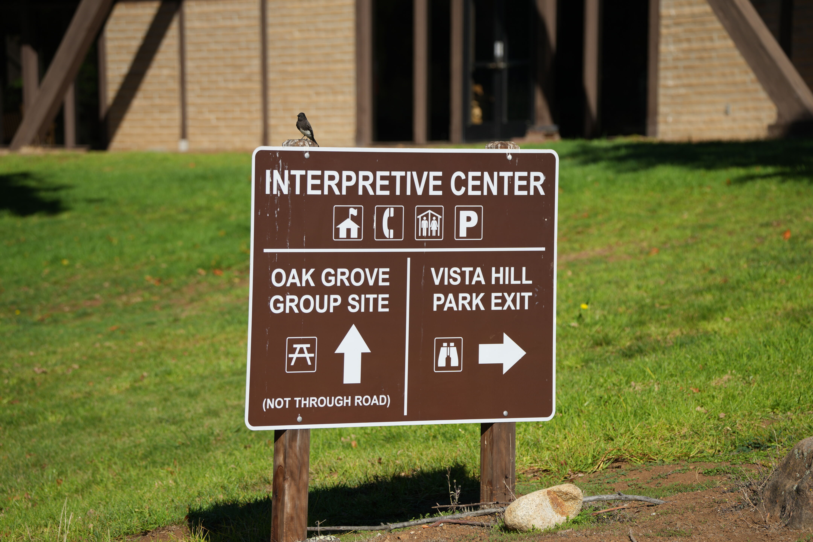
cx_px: 406
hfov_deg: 11.1
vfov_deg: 7.4
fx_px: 4200
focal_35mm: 186
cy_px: 271
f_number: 6.3
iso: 125
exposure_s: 1/500
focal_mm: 186
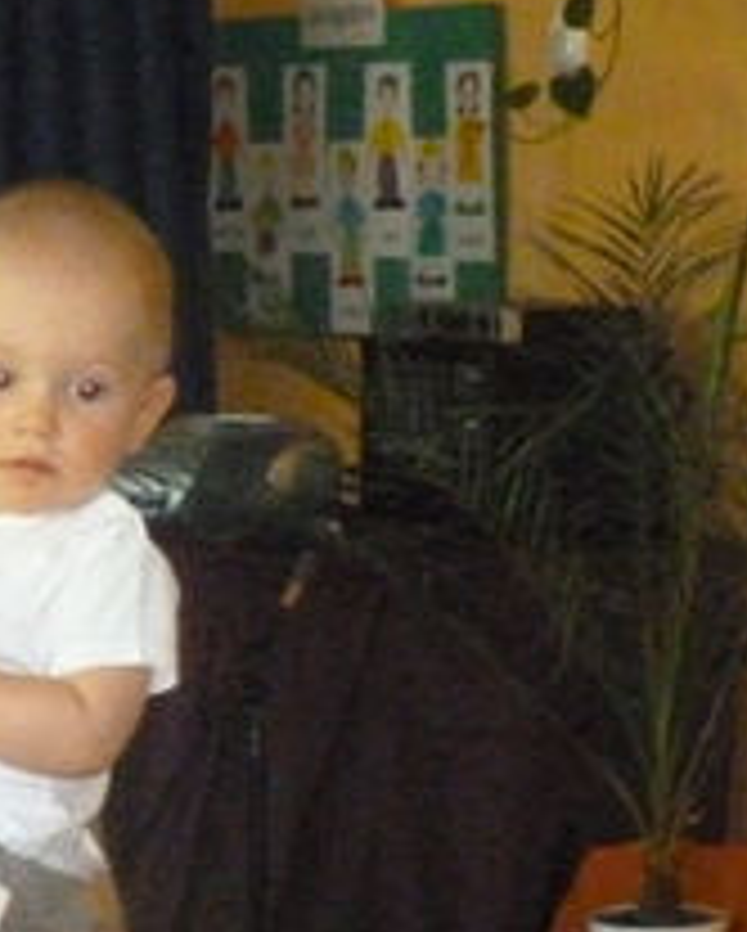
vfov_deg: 9.0
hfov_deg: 7.0
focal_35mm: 215
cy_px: 702
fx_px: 5933
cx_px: -729
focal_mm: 10.2
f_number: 4
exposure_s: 1/125
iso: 1000
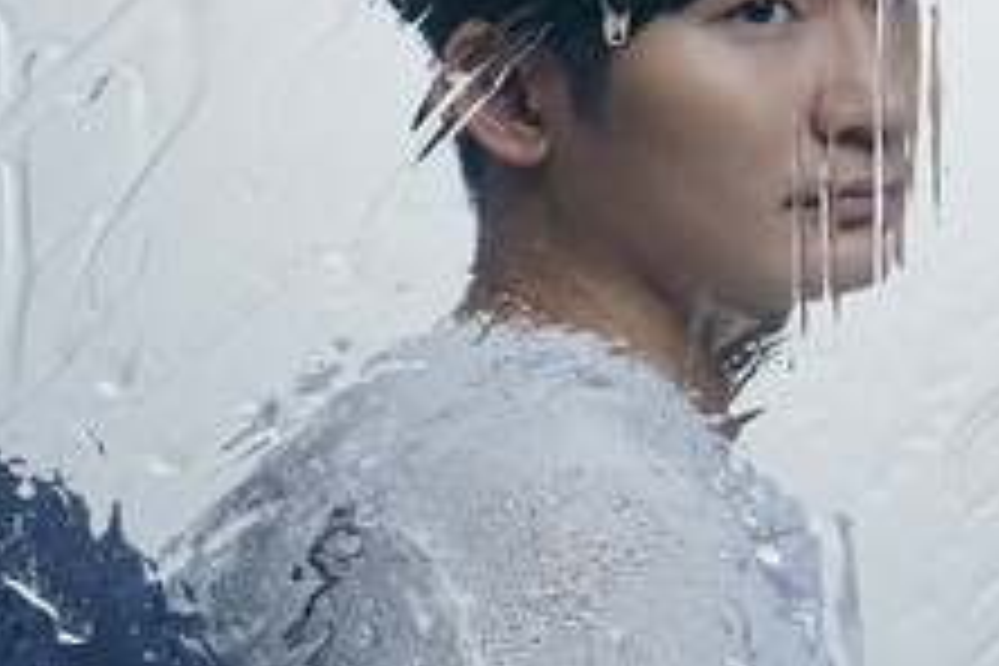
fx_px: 4440
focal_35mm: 160
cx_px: -382
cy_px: 436
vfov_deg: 8.6
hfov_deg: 12.4
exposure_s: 1/125
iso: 400
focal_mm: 50
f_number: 16
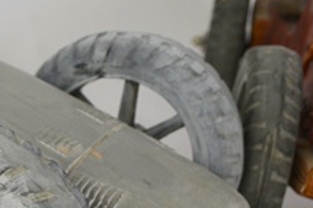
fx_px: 799
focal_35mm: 92
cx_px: -73
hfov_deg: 20.6
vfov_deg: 14.2
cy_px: 272
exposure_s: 1/125
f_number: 5.6
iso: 360
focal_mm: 22
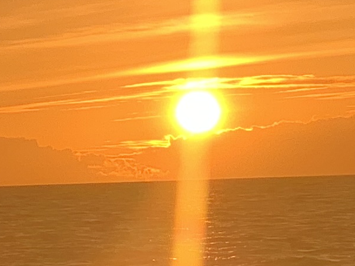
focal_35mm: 347
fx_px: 3559
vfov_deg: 4.3
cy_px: 244
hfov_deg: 5.7
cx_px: 170
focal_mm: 6
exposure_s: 1/484
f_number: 2.4
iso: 16
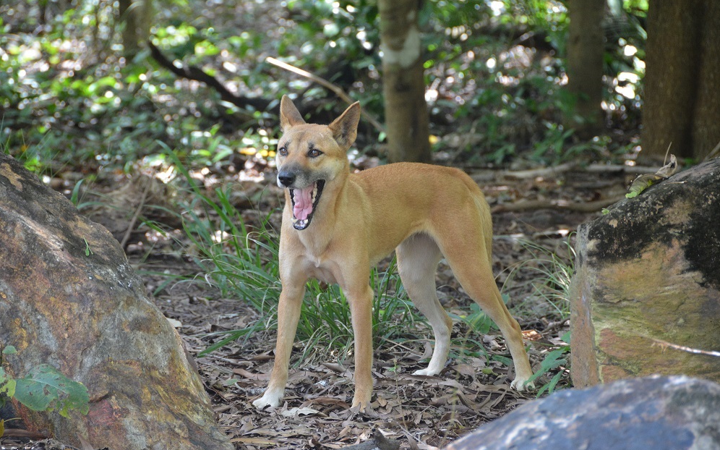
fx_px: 6023
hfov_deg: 6.8
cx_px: 361
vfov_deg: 4.3
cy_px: 225
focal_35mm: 307
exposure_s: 1/160
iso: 1600
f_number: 5.6
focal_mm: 200
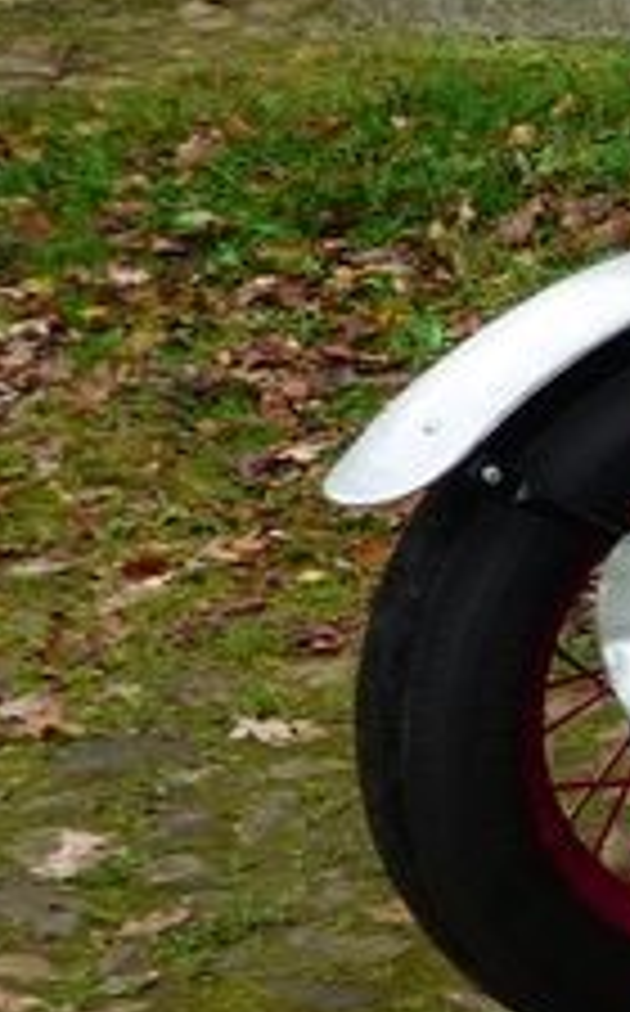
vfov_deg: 14.4
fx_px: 3996
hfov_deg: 7.6
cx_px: 2066
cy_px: 562
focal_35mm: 145
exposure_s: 1/160
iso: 100
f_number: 3.2
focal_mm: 5.5
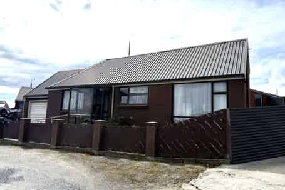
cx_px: 144
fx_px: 214
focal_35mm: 27
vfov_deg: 48.0
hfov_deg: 67.3
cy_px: 93
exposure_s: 1/14286
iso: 64
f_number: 1.78
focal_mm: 6.76
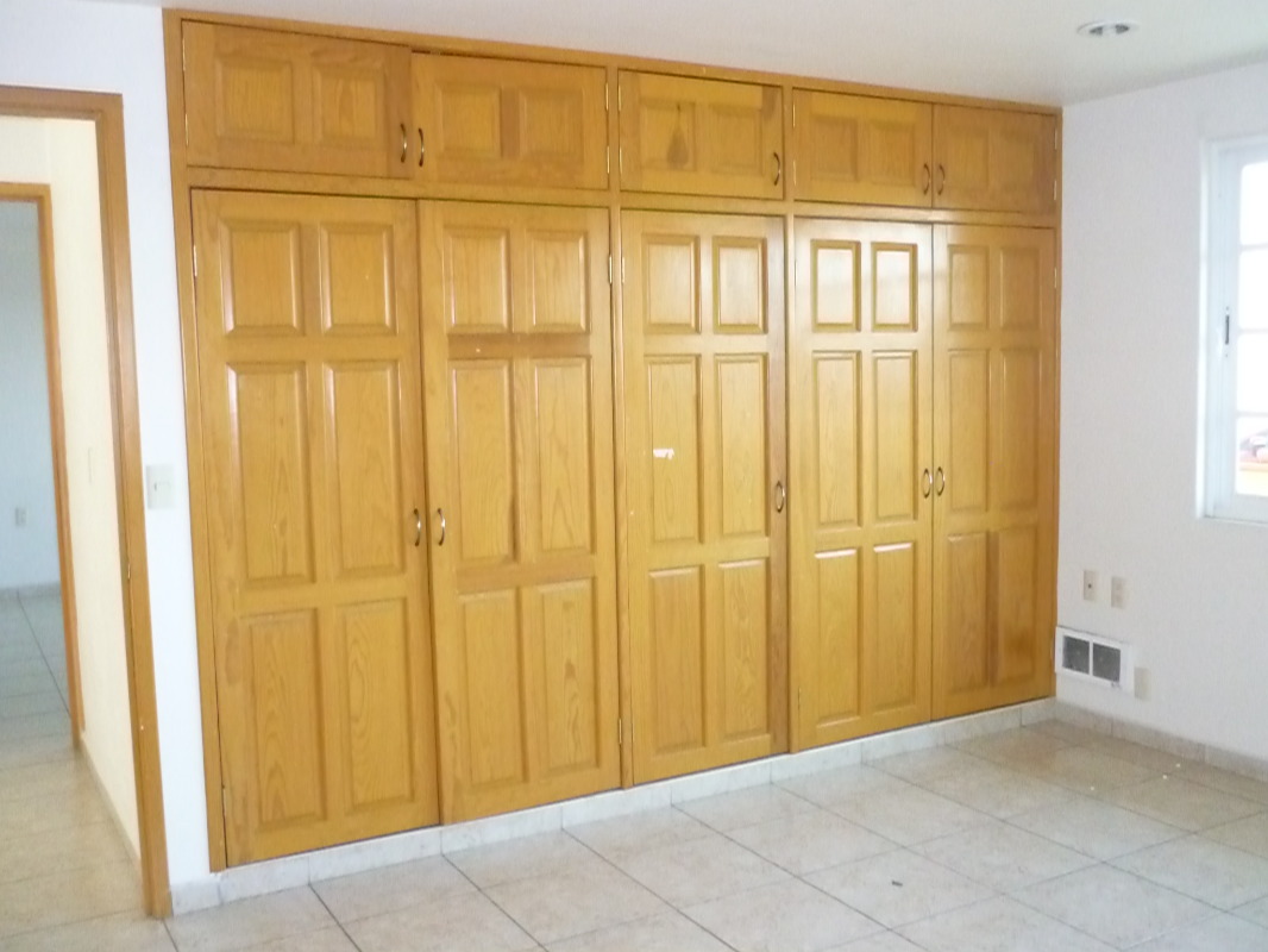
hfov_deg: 55.3
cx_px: 634
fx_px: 1209
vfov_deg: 43.0
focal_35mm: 33
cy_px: 476
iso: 1600
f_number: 2.8
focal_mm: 5.5
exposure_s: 1/640
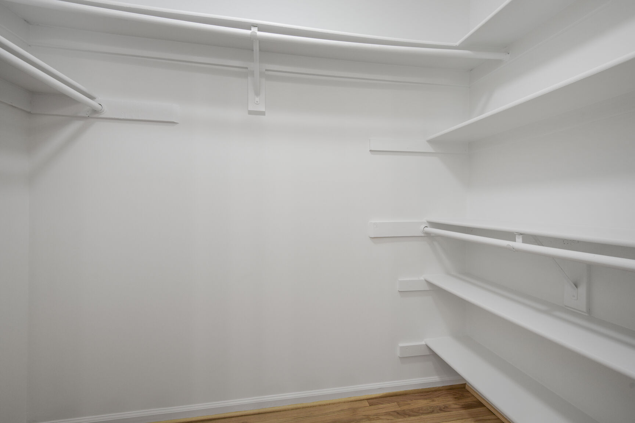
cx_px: 318
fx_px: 282
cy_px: 212
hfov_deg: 96.7
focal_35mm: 16
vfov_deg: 73.7
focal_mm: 16
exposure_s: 1/3
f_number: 8
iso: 200
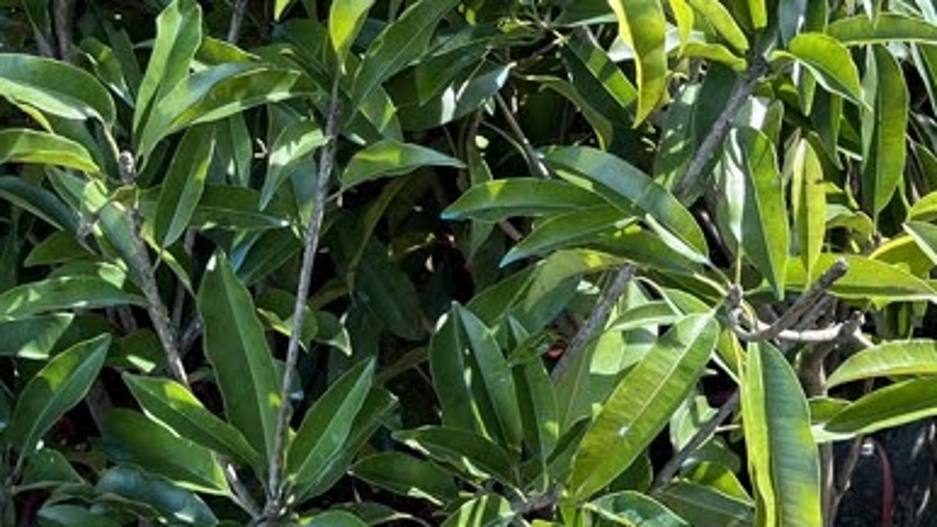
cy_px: 44
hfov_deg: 24.1
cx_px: 316
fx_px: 2186
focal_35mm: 88
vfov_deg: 13.6
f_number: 1.5
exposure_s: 1/121
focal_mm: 5.7
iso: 40
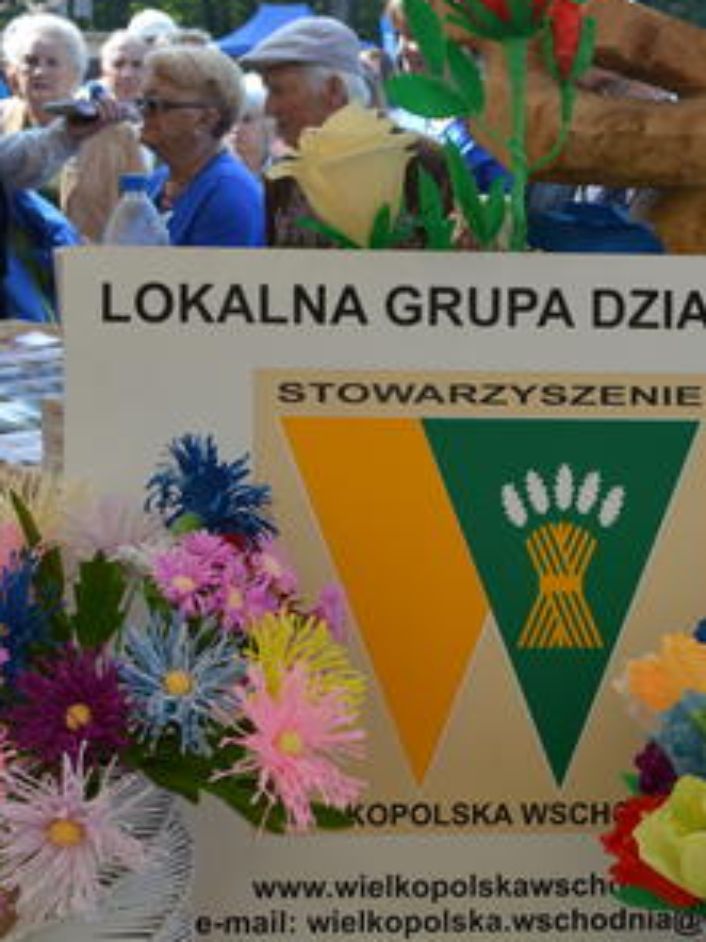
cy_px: 570
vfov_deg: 27.3
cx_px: 575
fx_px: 1932
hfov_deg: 20.5
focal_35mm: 71
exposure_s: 1/100
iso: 100
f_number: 6.3
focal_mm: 24
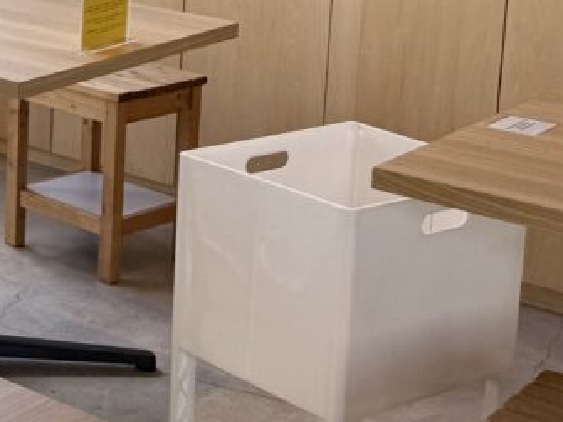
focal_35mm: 86
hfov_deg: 18.5
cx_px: -413
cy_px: -113
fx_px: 1398
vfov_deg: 16.3
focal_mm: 6.76
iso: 80
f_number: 1.78
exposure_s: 1/858
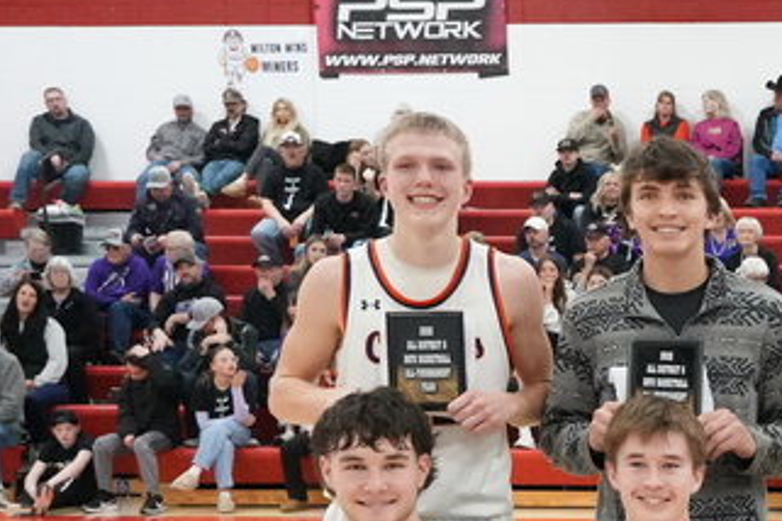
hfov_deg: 18.6
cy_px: 564
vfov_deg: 13.4
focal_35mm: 101
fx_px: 2185
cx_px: 1069
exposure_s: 1/500
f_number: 4
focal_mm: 21
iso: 6400
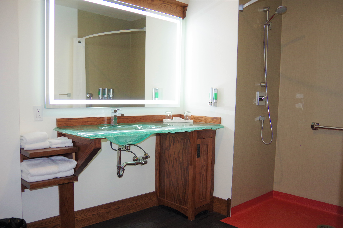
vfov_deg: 47.9
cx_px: 172
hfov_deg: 67.4
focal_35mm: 27
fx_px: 257
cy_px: 114
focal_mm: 18
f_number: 3.5
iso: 800
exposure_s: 1/100
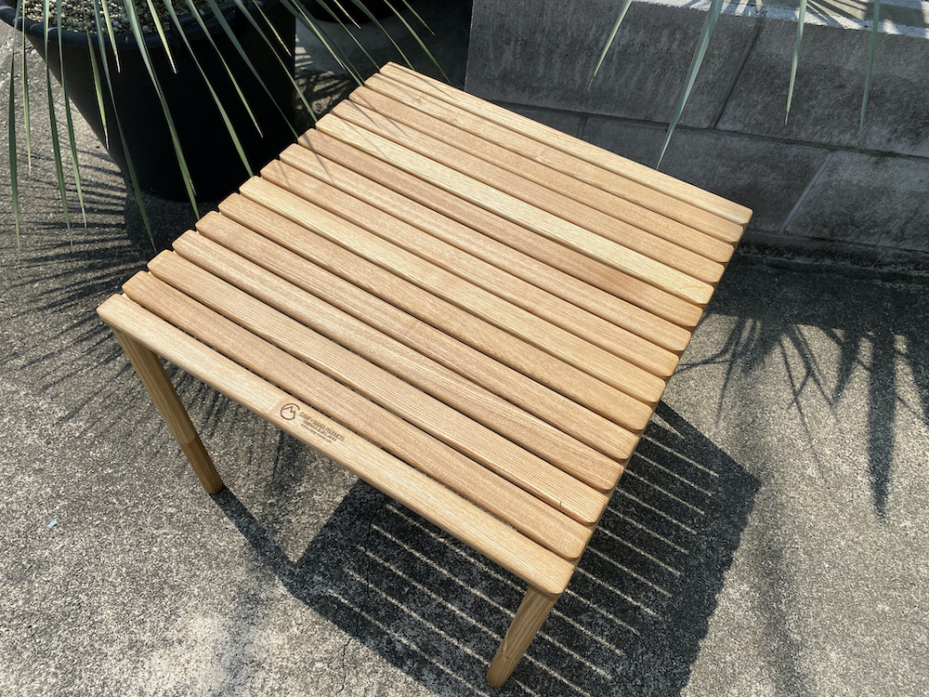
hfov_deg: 67.3
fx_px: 698
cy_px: 348
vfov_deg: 53.1
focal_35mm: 26
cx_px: 464
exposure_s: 1/4608
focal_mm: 4.25
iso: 32
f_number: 1.8
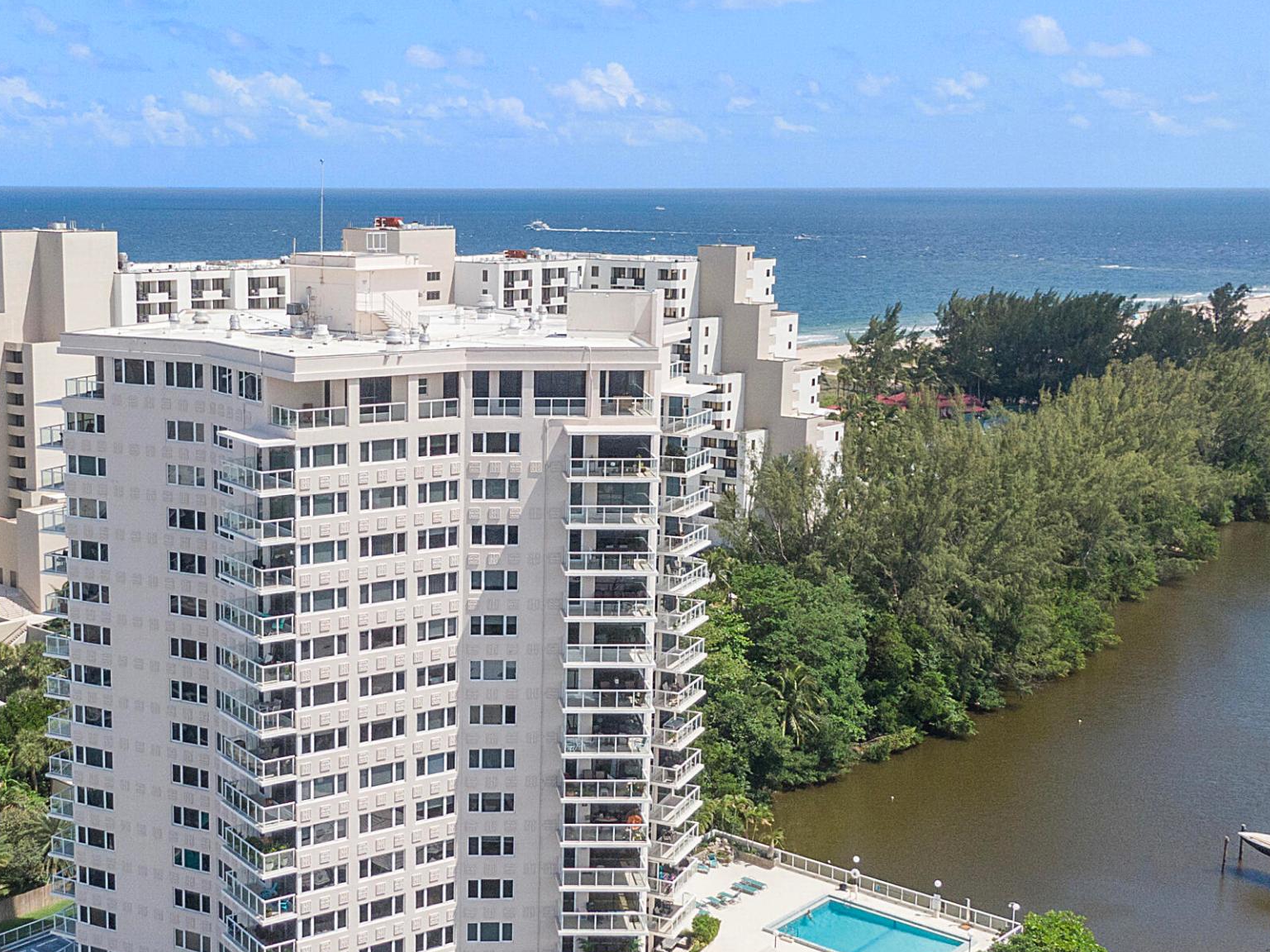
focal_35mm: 45
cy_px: 476
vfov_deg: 32.2
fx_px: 1651
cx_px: 392
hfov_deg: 41.4
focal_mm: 4.39
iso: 100
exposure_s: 1/2000
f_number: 2.8
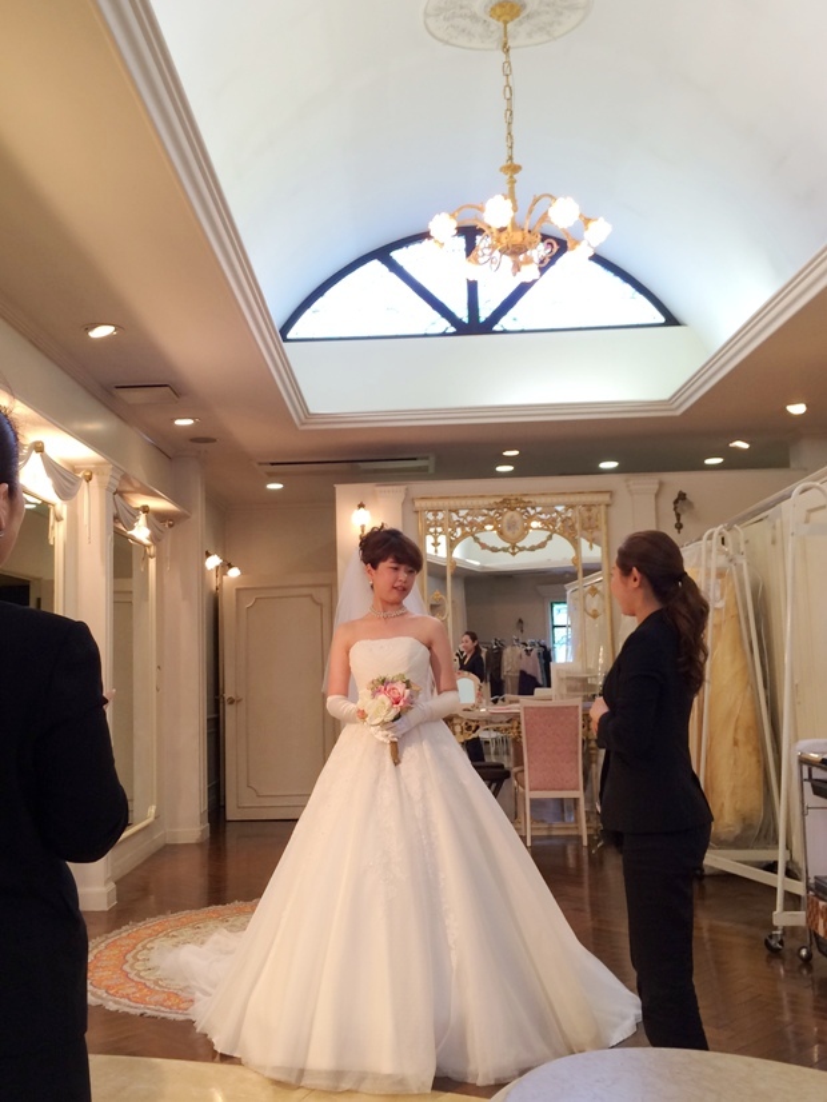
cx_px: 414
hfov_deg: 48.3
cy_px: 551
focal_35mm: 29
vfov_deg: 61.6
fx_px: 923
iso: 50
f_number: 2.2
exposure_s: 1/30
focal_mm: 4.15
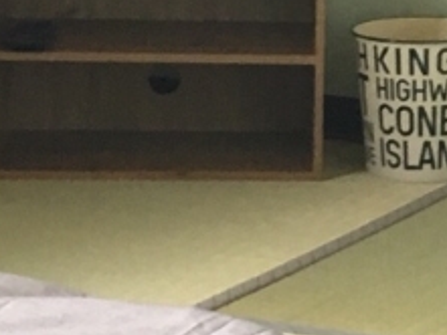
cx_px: 698
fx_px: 2545
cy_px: 37
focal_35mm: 197
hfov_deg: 9.7
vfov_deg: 7.5
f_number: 2.2
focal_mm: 4.15
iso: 40
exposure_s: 1/30
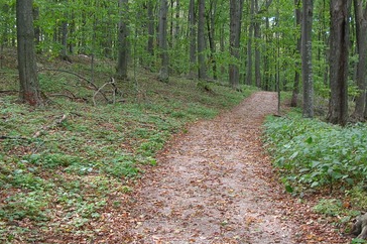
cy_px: 149
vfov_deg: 26.9
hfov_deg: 39.5
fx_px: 509
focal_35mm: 50
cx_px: 217
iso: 55
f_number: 2.8
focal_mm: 5.8
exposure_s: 1/30
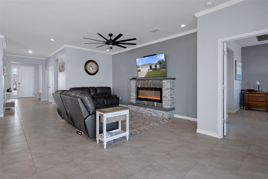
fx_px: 127
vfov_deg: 70.4
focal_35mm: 17
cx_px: 134
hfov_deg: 93.3
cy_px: 90
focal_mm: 17
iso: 320
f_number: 8
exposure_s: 1.6
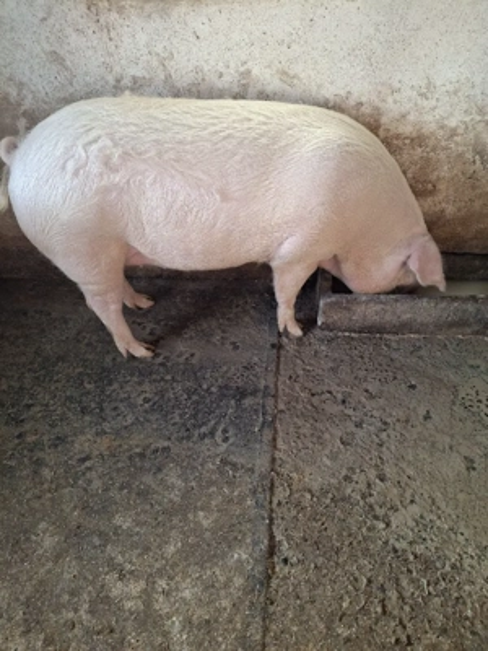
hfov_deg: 54.9
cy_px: 326
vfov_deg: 69.4
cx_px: 244
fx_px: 470
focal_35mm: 25
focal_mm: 4.69
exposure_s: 1/50
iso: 160
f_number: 1.8
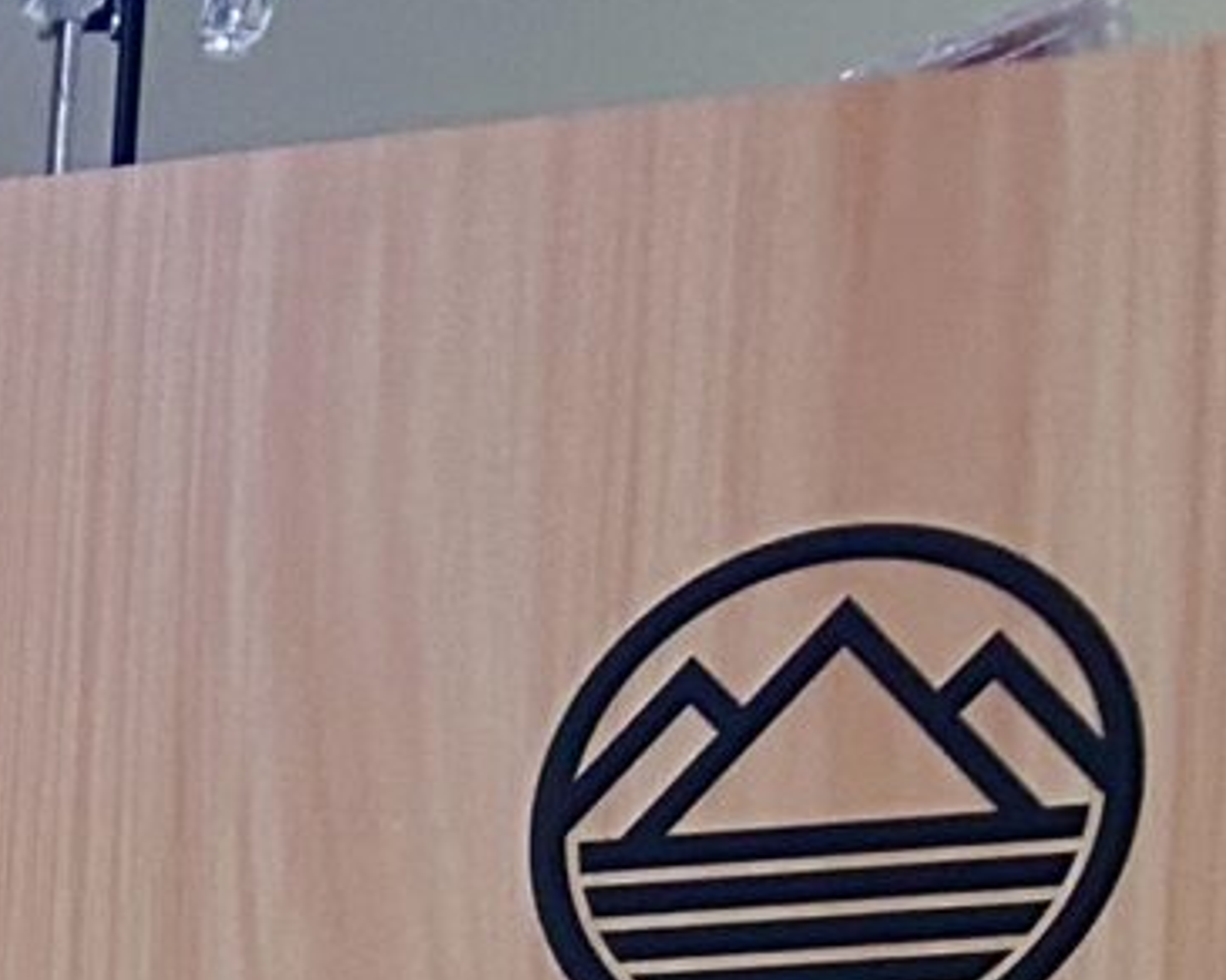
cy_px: 3091
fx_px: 6459
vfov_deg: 7.5
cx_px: -2469
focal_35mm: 178
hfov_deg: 8.9
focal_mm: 5.7
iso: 125
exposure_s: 1/120
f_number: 1.5
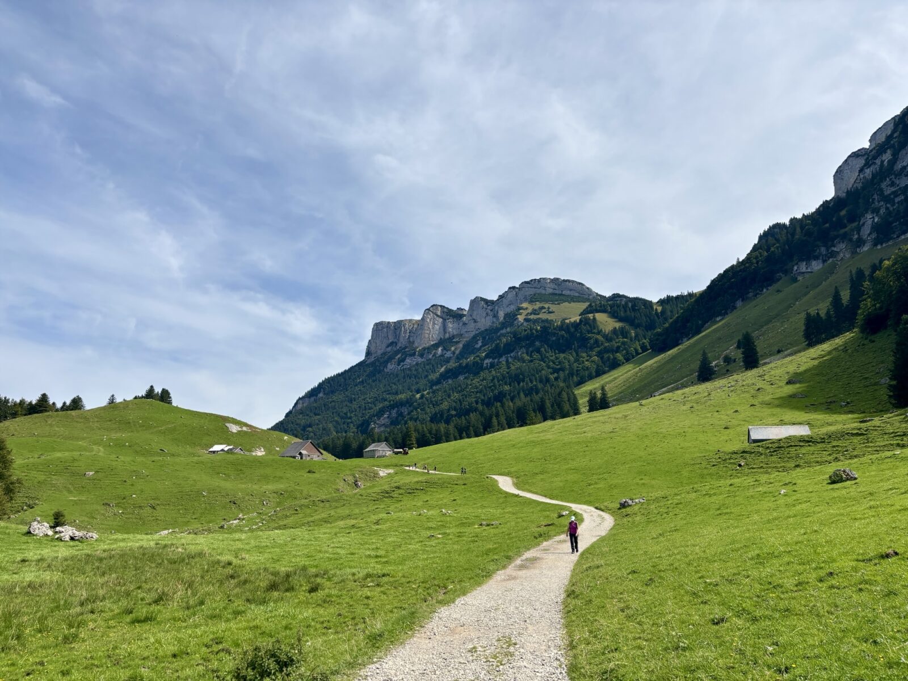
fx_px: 682
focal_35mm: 26
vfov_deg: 53.1
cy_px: 340
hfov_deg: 67.3
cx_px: 454
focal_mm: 5.96
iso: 50
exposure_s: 1/5076
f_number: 1.6
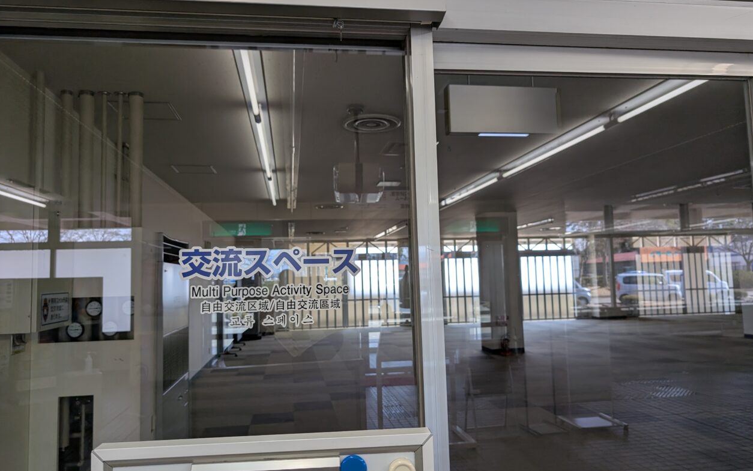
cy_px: 231
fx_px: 534
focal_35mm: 26
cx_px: 380
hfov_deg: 70.4
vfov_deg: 47.6
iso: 81
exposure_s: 1/271
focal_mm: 6.9
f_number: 1.68
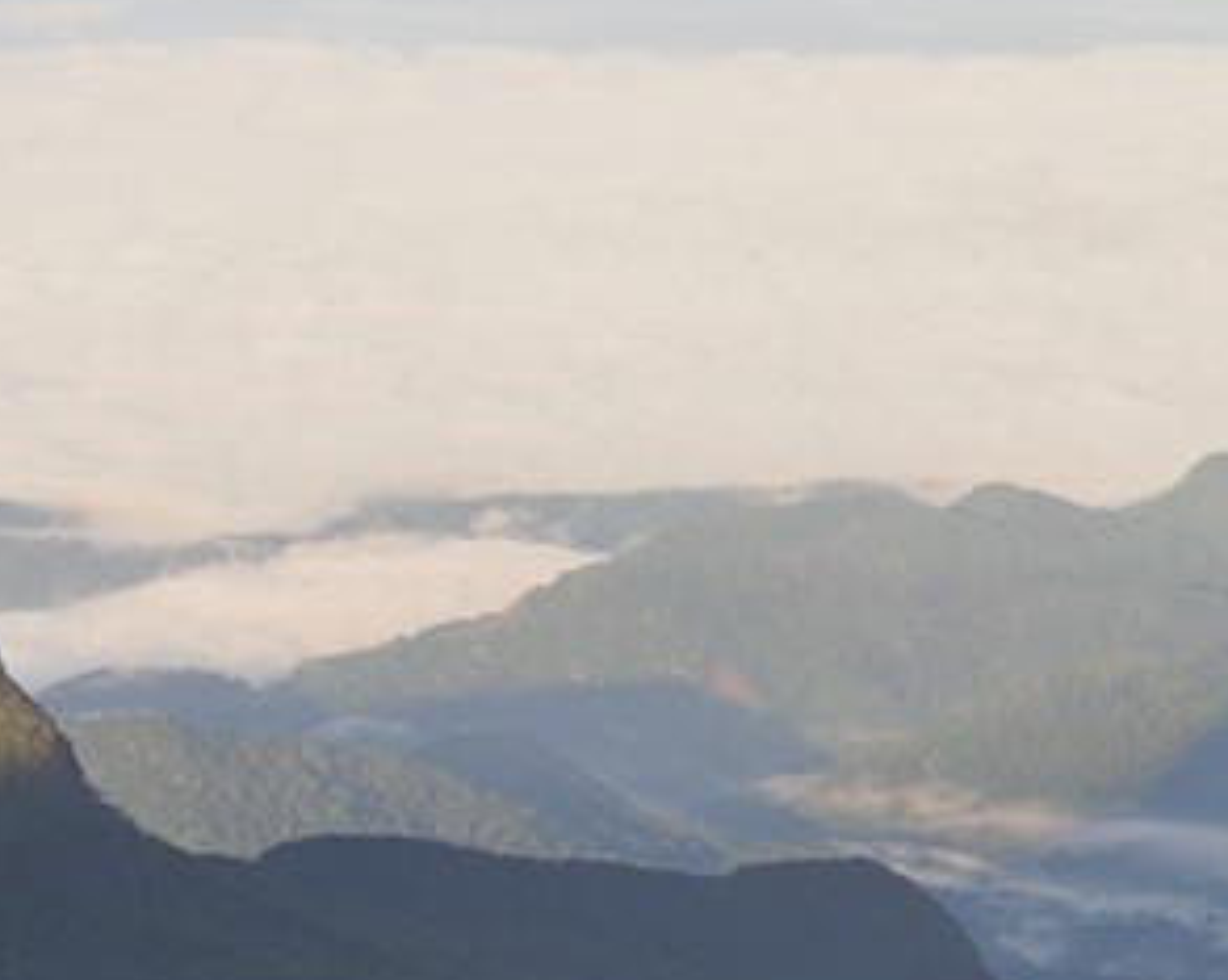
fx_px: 7446
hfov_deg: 8.4
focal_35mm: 205
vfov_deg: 7.5
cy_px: 1194
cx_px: 3252
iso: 200
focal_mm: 40
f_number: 10
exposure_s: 1/125
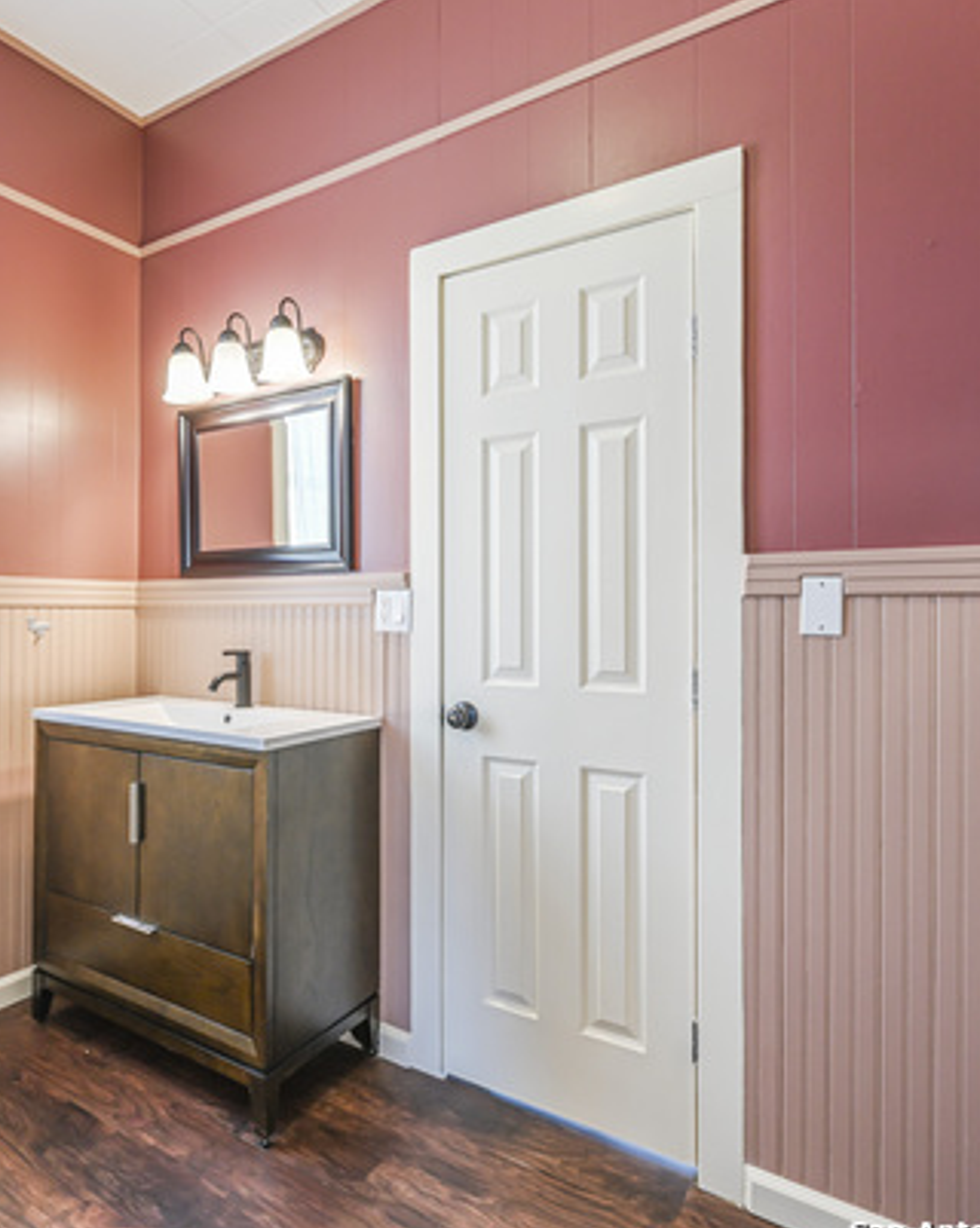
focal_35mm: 21
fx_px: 763
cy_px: 596
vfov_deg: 77.7
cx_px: 368
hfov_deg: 64.5
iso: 4500
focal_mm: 14
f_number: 10
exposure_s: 1/15
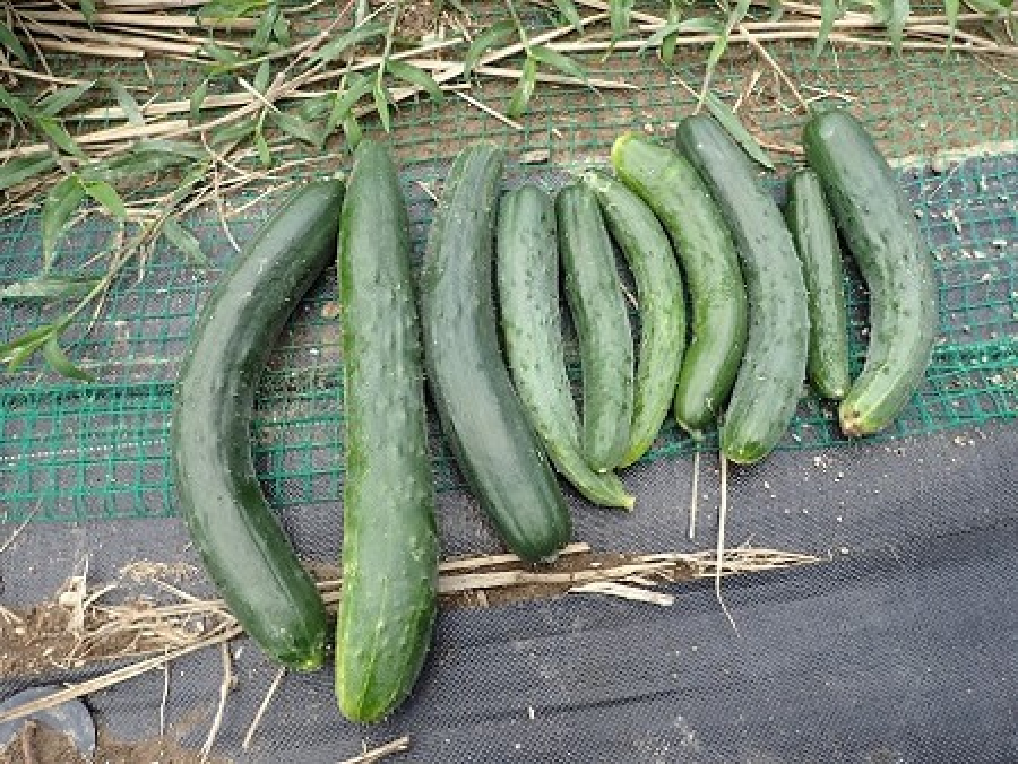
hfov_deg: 69.4
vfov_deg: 54.9
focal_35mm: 25
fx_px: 736
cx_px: 509
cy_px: 382
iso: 100
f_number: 2.8
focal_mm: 4.5
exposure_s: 1/400
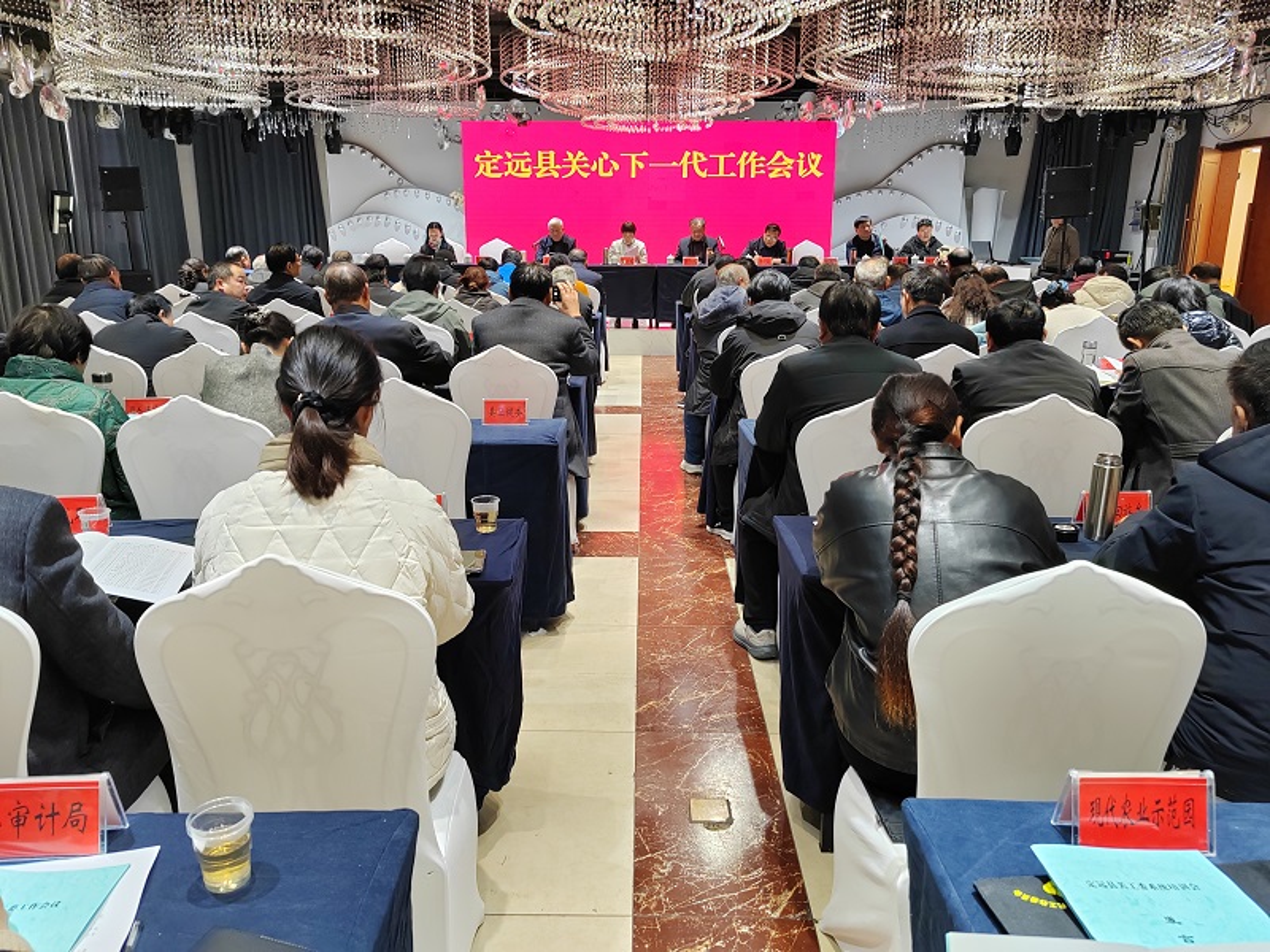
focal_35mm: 27
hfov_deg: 65.3
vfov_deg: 51.4
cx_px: 635
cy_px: 476
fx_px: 991
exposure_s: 1/100
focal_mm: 5.52
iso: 500
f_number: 1.9
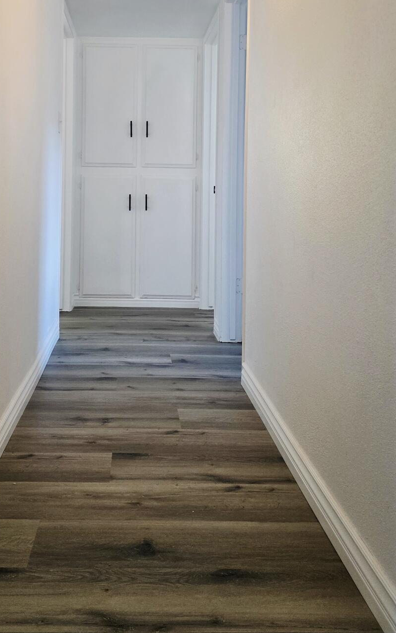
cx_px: 142
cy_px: 173
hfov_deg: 33.4
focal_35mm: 38
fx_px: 656
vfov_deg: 49.8
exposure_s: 1/182
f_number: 1.7
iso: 200
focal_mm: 6.3
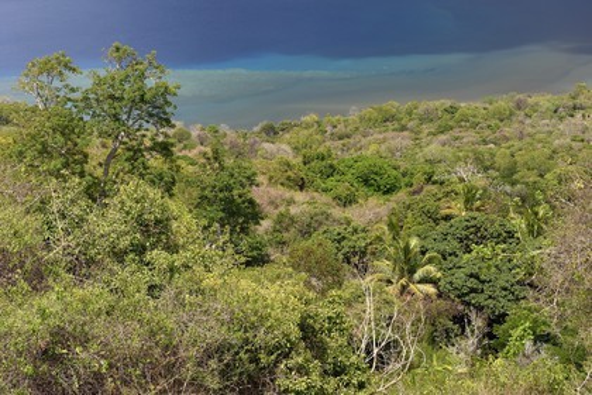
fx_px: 1151
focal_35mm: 70
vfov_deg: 19.5
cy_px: 198
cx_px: 296
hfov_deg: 28.8
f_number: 9
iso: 200
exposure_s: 1/320
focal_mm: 70
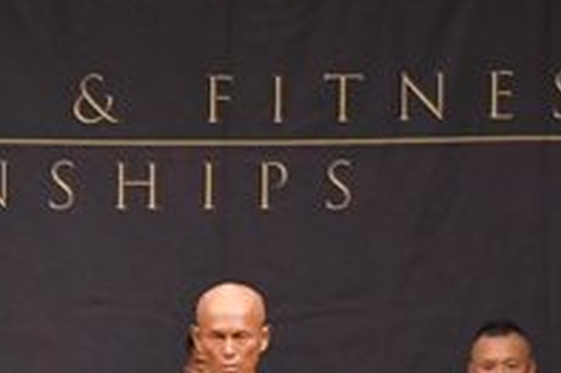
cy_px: 561
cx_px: -87
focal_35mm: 542
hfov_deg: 3.8
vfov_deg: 2.5
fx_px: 8439
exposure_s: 1/400
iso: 5000
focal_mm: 92
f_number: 5.6
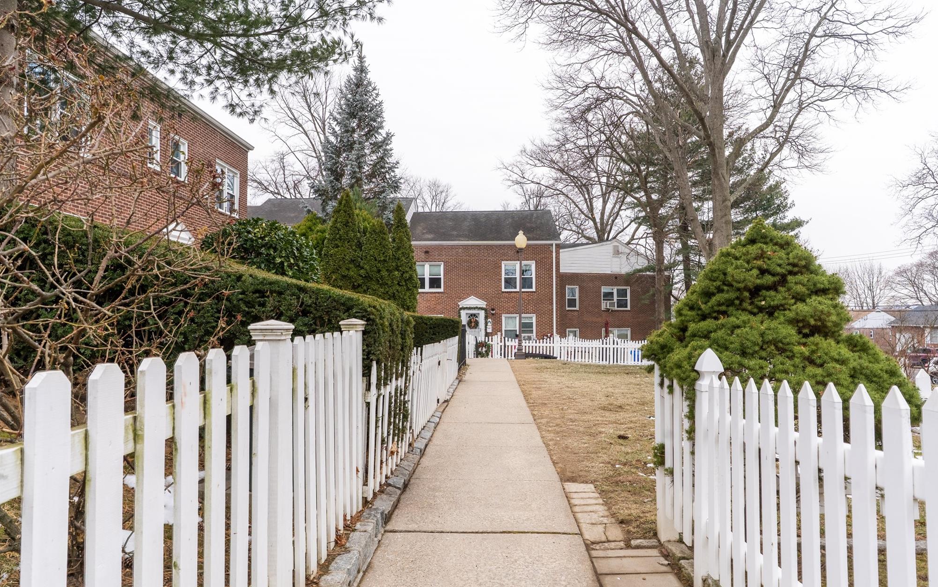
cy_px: 291
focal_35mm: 23
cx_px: 480
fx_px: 588
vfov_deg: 53.0
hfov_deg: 77.1
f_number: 8
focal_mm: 22
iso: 200
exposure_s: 1/1000
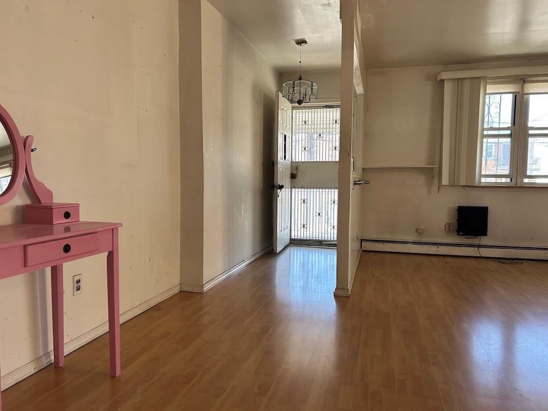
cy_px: 206
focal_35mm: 26
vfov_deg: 53.1
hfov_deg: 67.3
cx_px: 274
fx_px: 412
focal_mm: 5.7
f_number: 1.5
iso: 80
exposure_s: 1/121
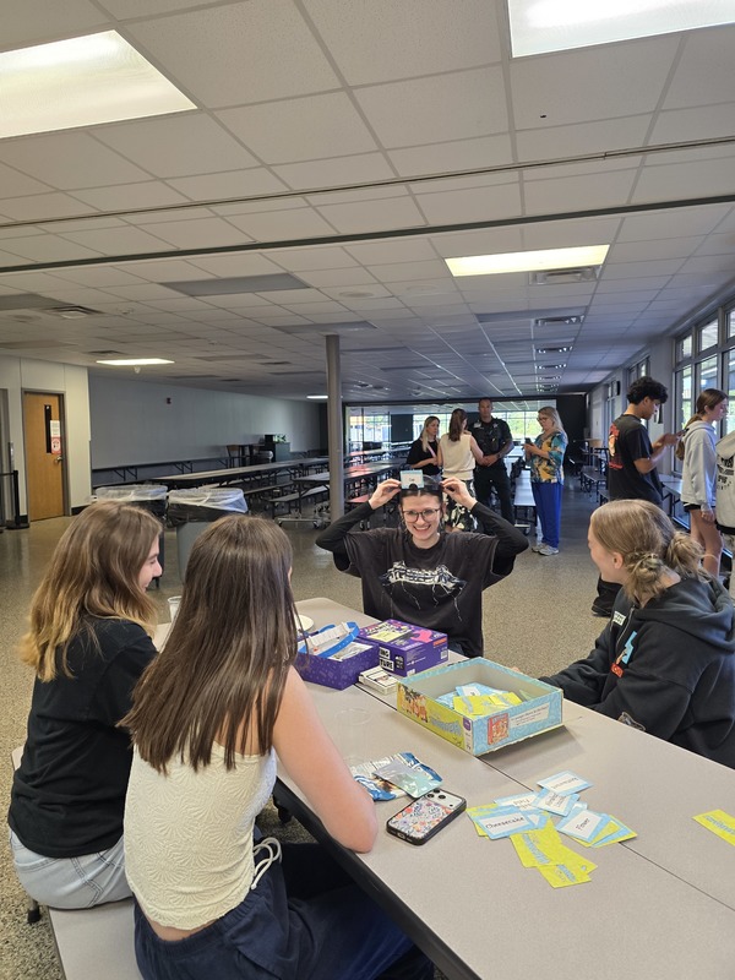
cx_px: 368
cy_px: 490
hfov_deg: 58.9
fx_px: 651
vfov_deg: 73.9
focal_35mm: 23
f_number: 1.7
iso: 125
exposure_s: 1/120
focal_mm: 6.3
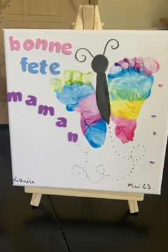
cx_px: 88
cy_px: 128
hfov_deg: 46.4
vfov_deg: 65.5
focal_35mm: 28
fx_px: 196
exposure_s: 1/60
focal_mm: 4.25
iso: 125
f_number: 1.8
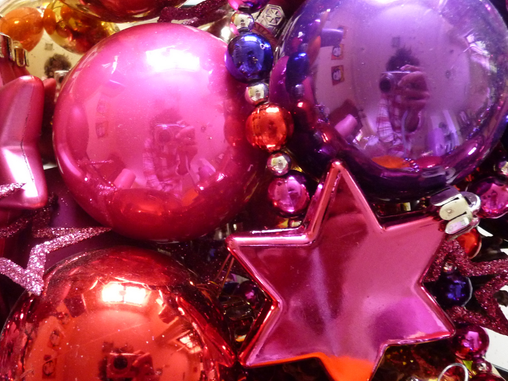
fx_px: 572
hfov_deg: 47.5
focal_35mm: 39
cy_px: 219
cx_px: 199
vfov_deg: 36.7
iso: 400
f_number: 3.4
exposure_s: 1/13
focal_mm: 5
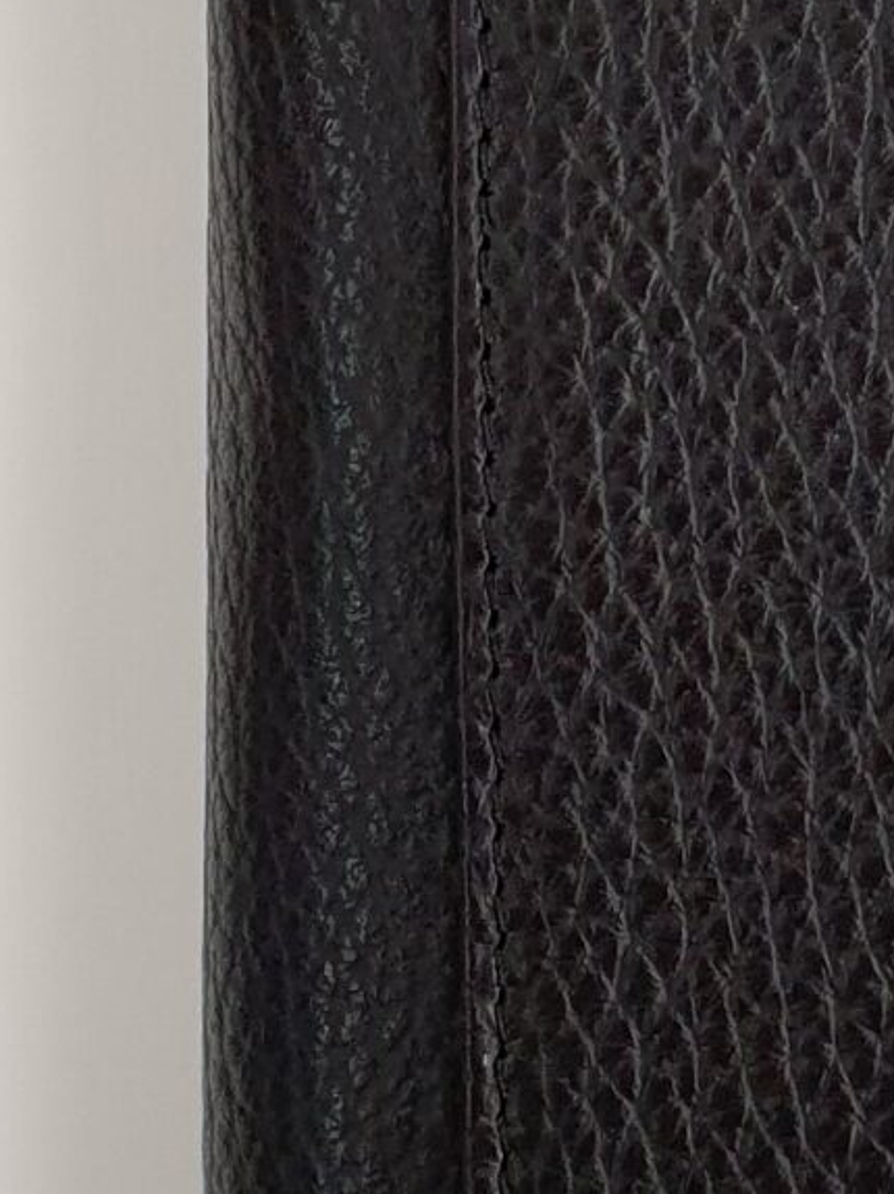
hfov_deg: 12.4
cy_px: 146
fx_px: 3997
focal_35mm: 116
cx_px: 1106
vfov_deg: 16.8
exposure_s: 1/100
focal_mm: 4.32
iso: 125
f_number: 2.4
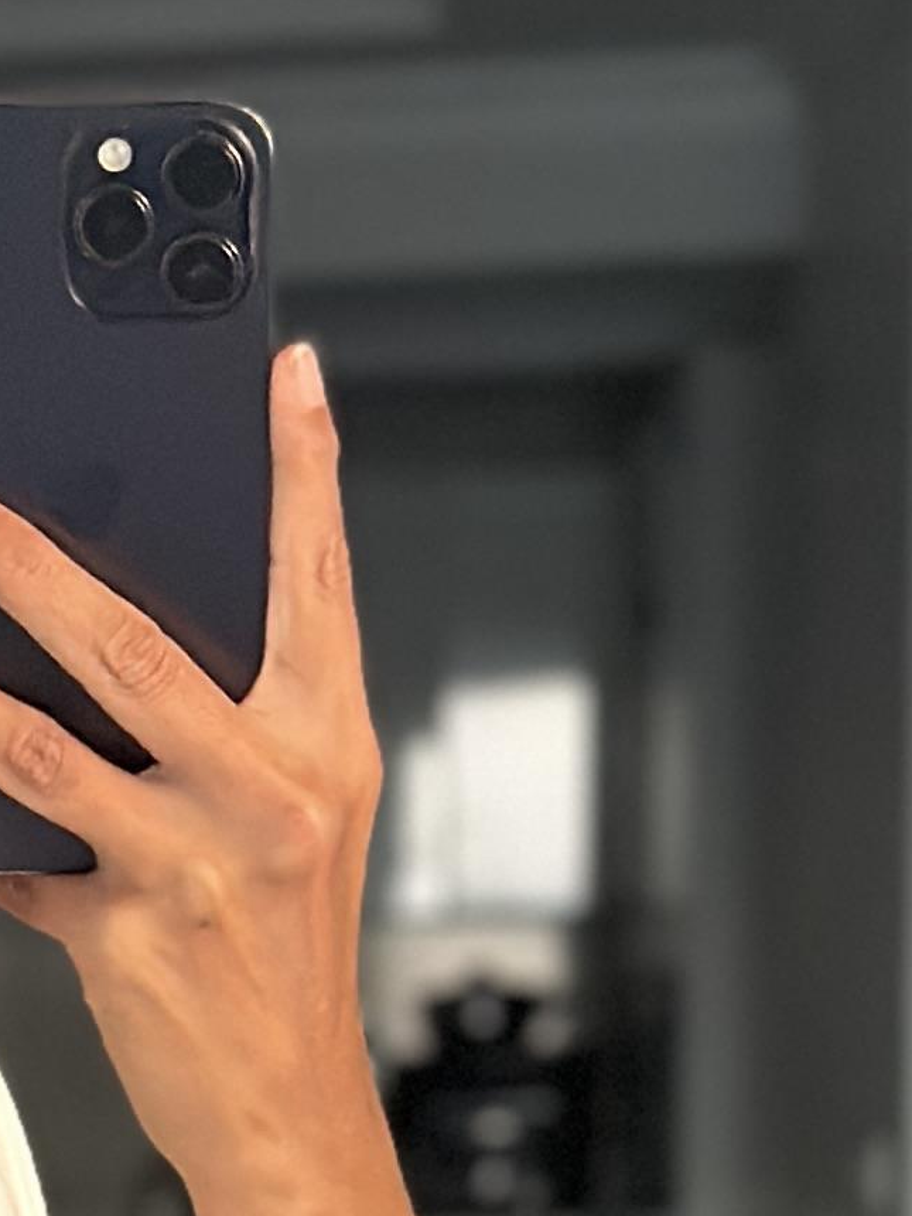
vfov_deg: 8.5
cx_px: -366
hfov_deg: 6.5
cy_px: 2155
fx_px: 7904
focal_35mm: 225
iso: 400
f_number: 1.78
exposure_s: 1/55
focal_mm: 6.86
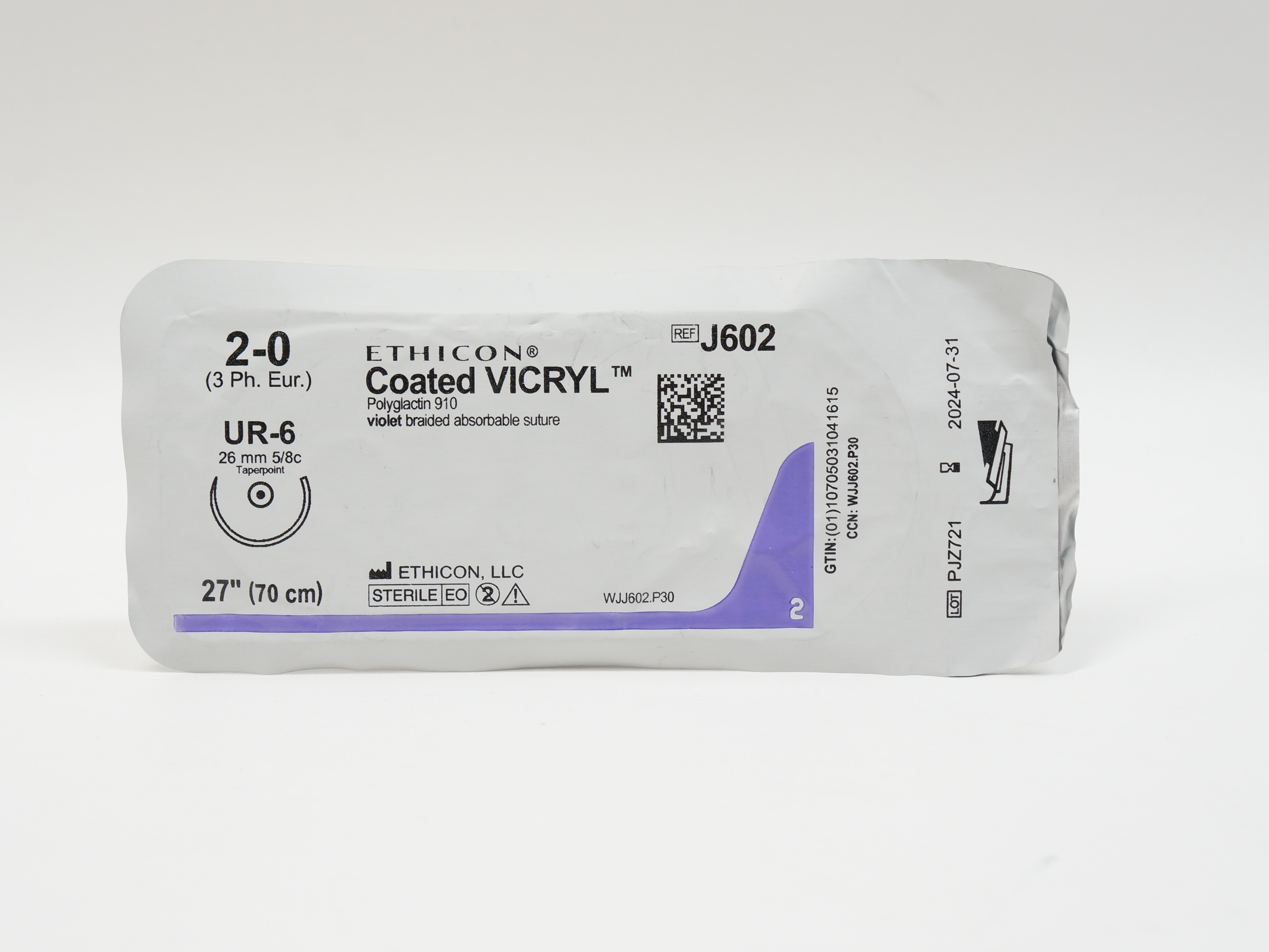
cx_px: 599
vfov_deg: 23.1
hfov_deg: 30.5
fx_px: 2329
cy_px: 475
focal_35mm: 64
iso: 400
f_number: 7.1
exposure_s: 1/40
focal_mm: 39
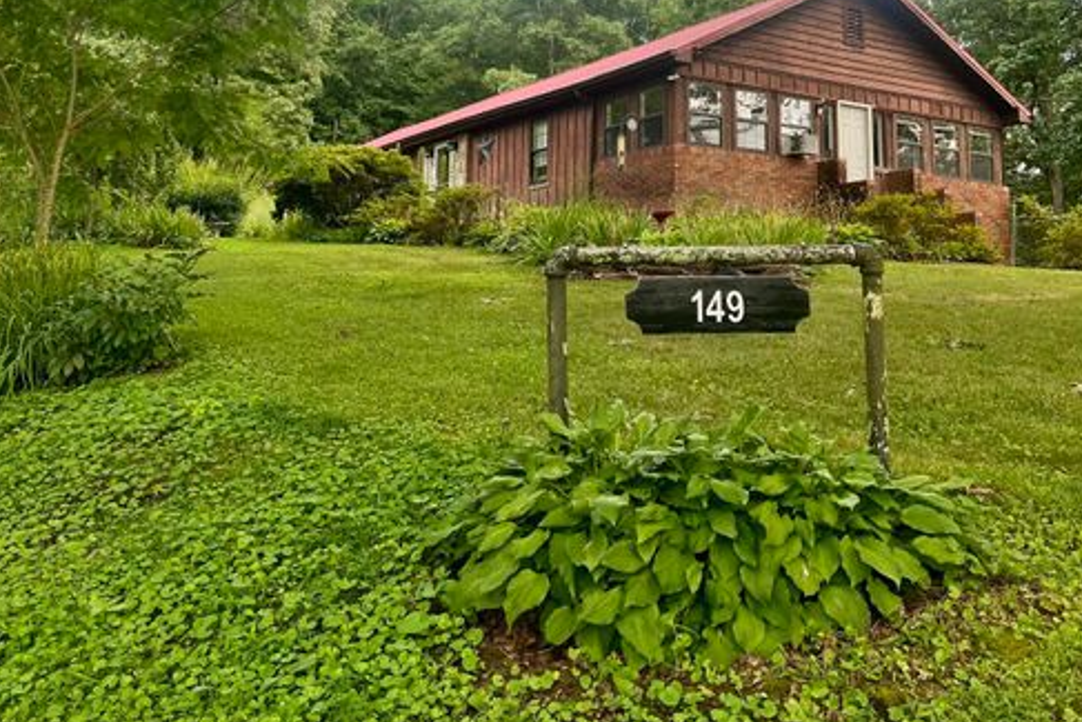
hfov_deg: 51.9
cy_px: 177
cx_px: 540
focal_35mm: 37
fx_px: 1112
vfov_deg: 35.1
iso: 50
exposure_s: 1/555
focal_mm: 5.7
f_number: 1.5
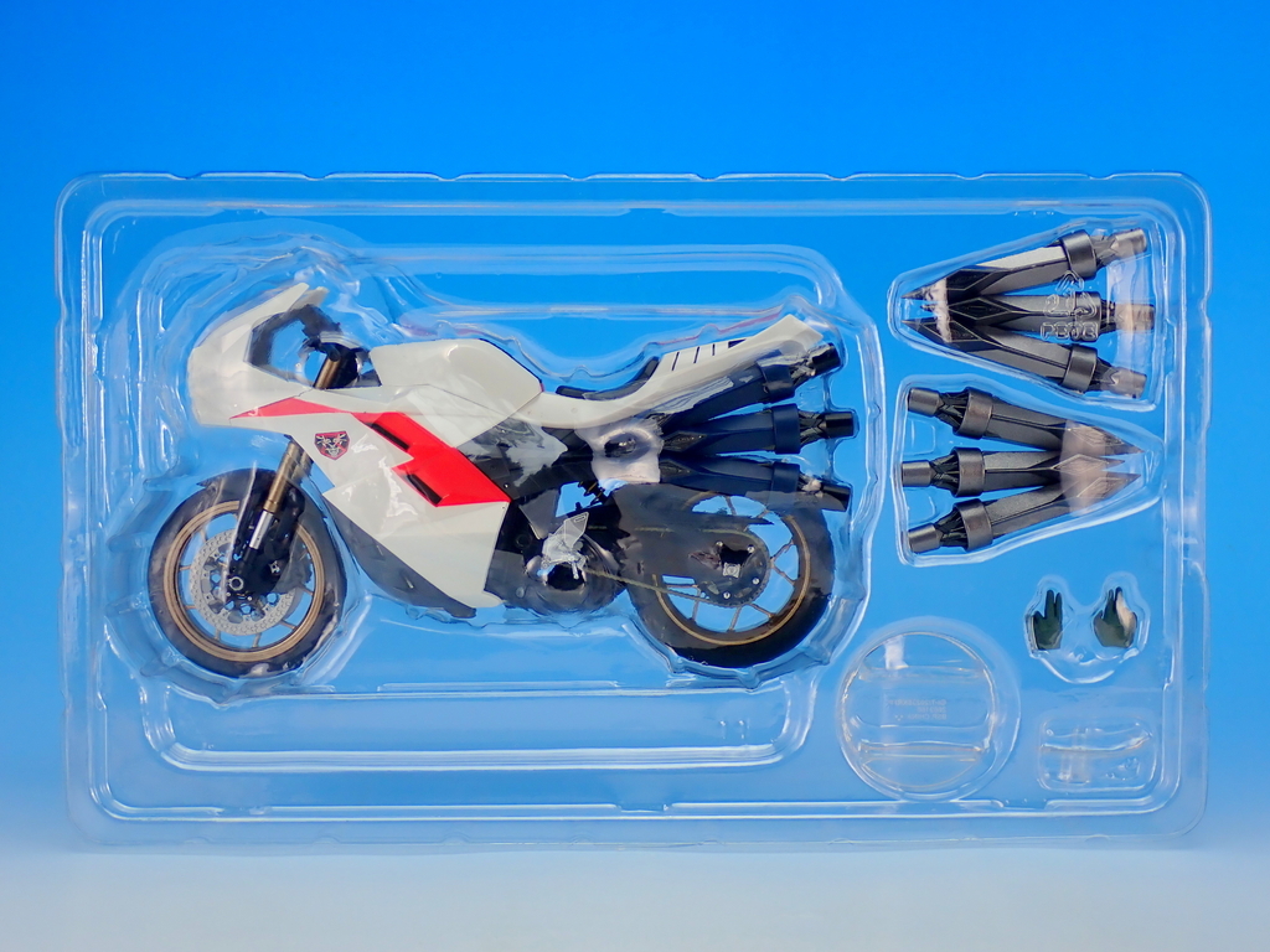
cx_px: 635
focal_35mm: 50
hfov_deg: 38.2
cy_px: 476
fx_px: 1834
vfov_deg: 29.1
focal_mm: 9.01
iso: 100
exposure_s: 1/30
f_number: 3.2
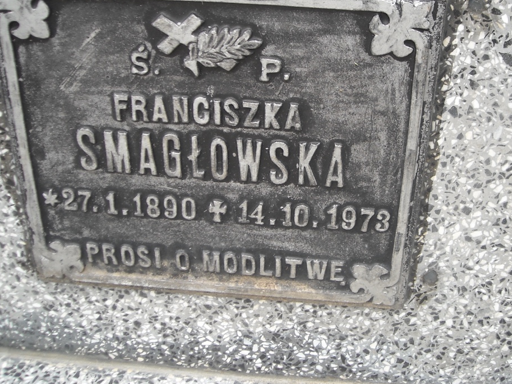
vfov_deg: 31.4
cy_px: 140
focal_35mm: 46
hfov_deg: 41.1
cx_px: 297
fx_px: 680
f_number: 2.8
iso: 64
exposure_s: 1/250
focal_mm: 5.7
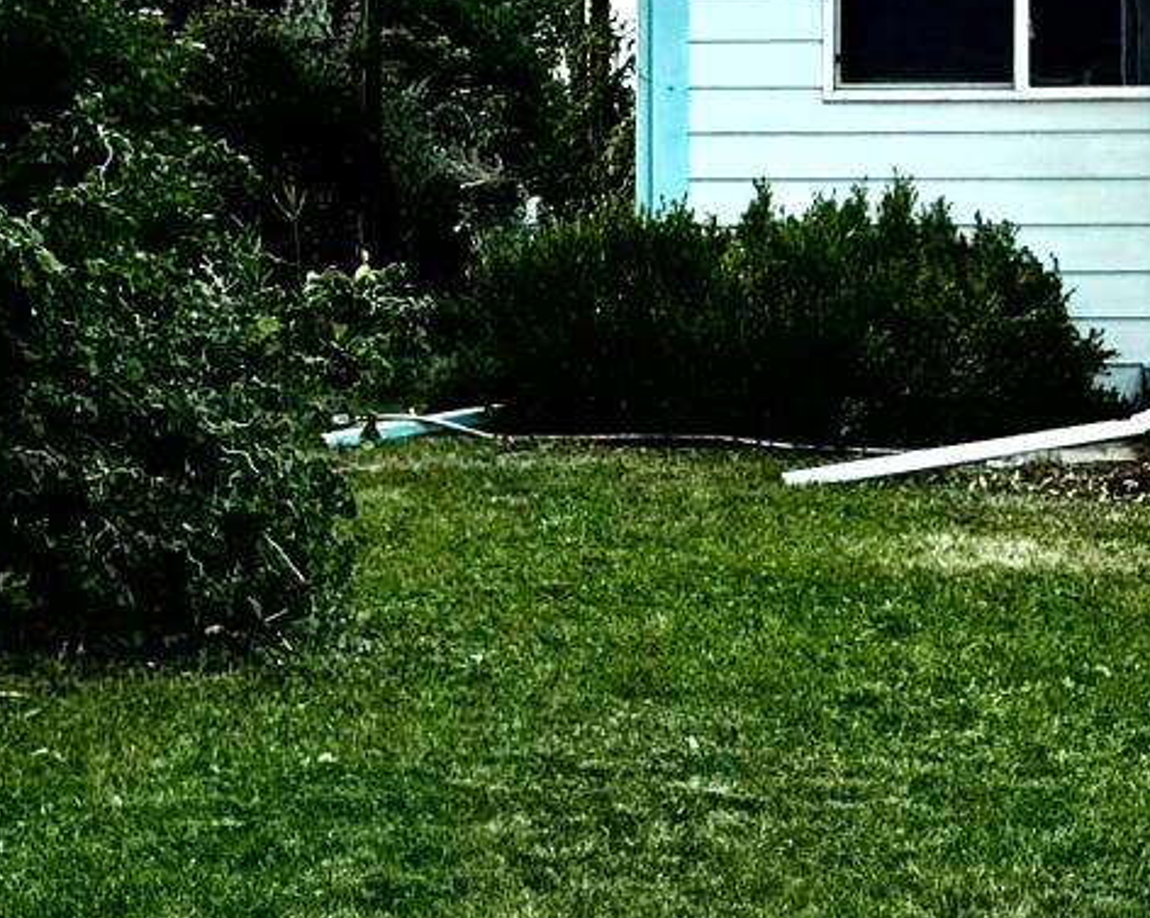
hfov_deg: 12.9
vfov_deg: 10.3
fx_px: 5068
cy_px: 292
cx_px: 507
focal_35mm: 149
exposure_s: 1/588
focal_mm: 6.76
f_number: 1.78
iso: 80
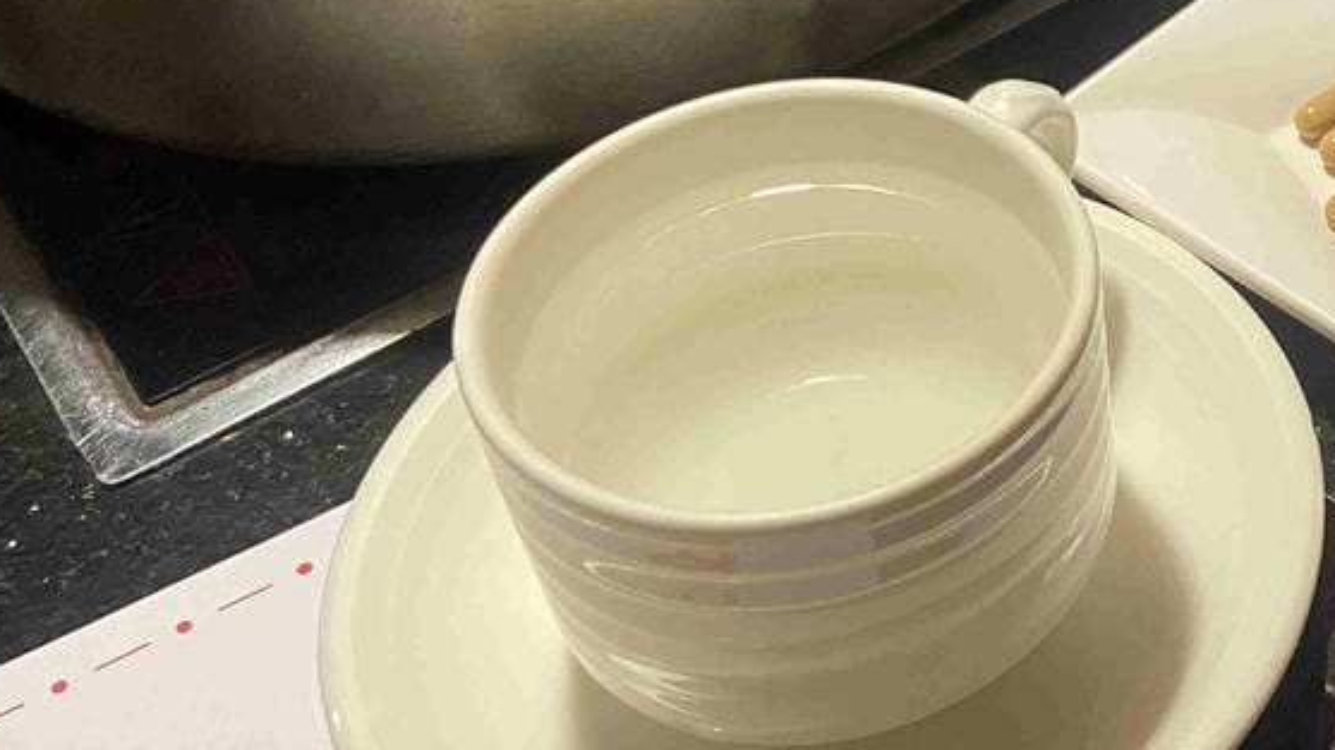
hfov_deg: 31.8
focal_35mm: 61
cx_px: 1328
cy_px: 141
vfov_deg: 19.5
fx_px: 2159
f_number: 1.8
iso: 400
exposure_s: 1/40
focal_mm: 4.25
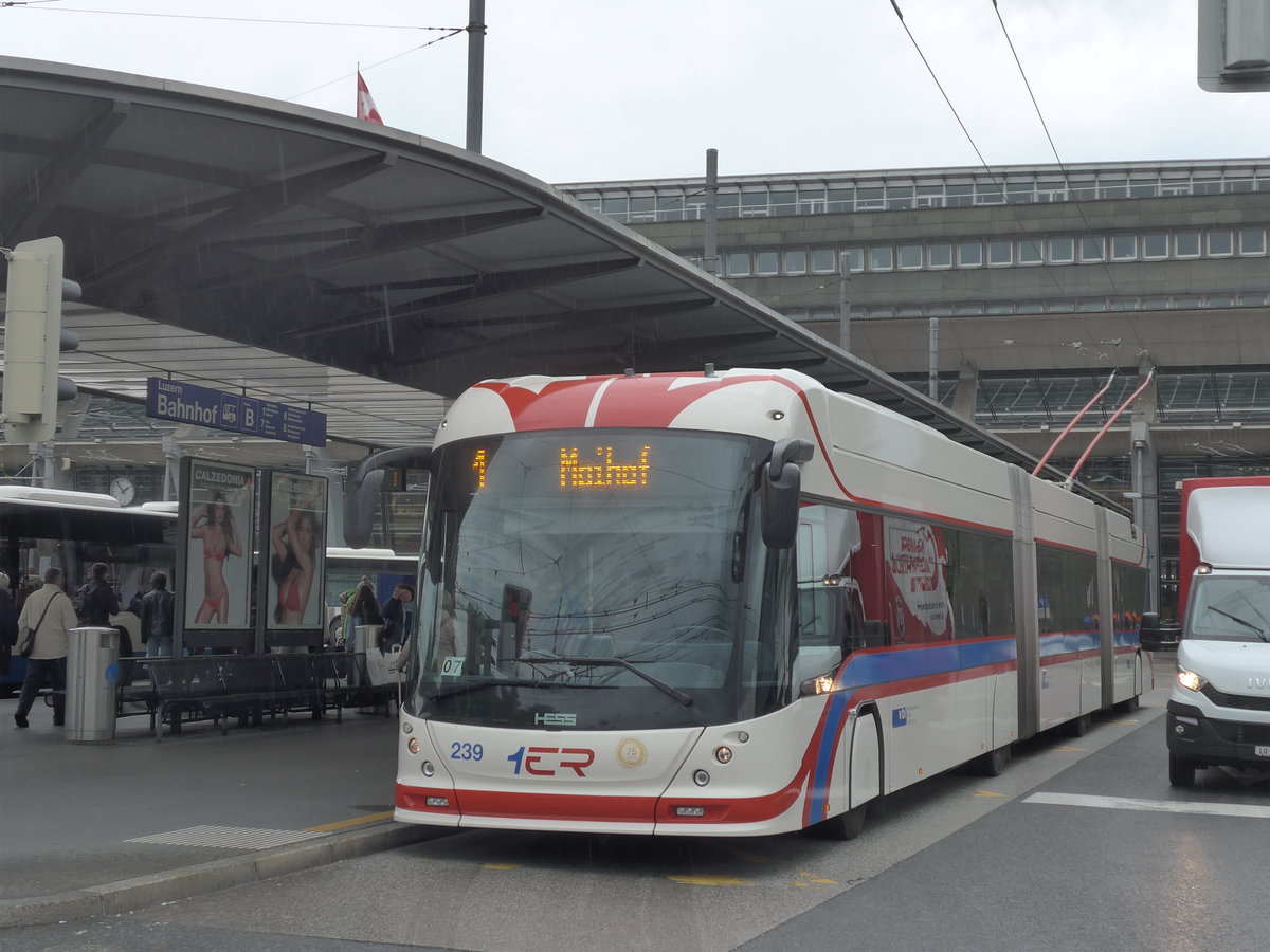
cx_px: 635
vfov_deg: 26.6
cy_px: 476
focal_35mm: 55
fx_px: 2018
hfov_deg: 34.9
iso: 160
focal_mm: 11.3
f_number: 3.4
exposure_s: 1/250
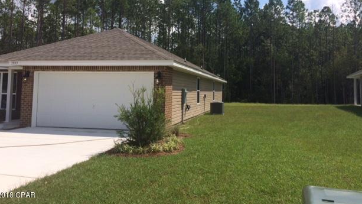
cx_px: 177
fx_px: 317
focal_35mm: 33
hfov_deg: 59.5
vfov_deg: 35.2
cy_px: 65
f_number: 2.2
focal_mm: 4.15
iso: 32
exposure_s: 1/3165
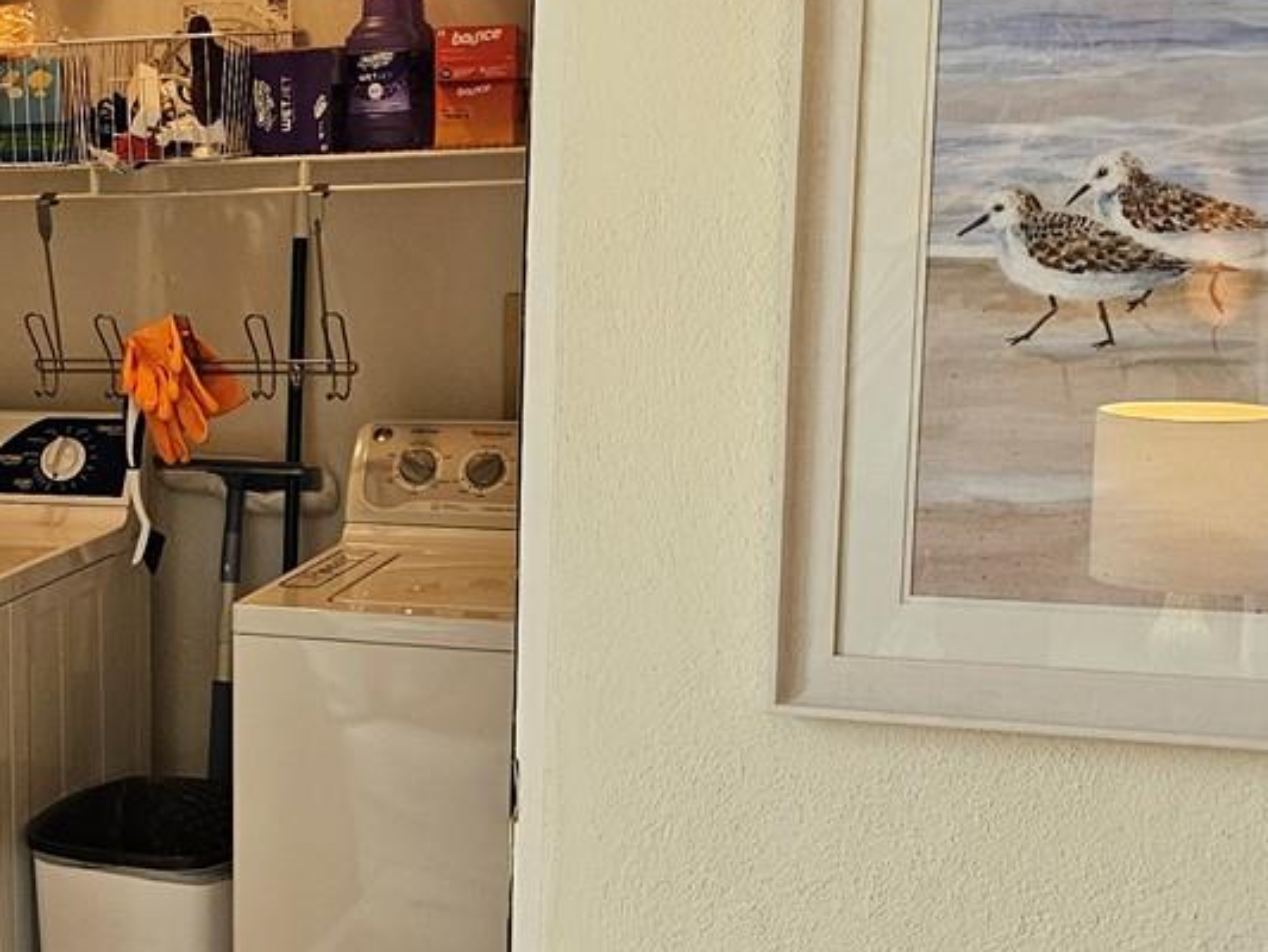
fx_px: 2528
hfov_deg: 25.8
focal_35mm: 69
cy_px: 595
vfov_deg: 21.3
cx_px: -159
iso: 200
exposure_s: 1/120
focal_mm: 5.4
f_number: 1.8
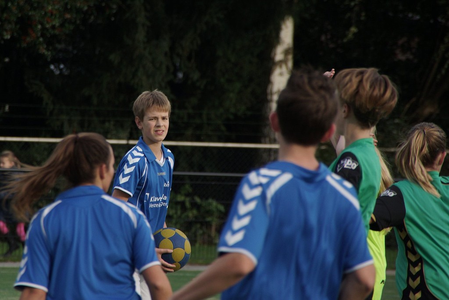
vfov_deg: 3.7
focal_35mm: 375
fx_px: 4680
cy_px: 150
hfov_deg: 5.5
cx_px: 224
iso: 200
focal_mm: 250
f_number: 7.1
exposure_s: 1/320
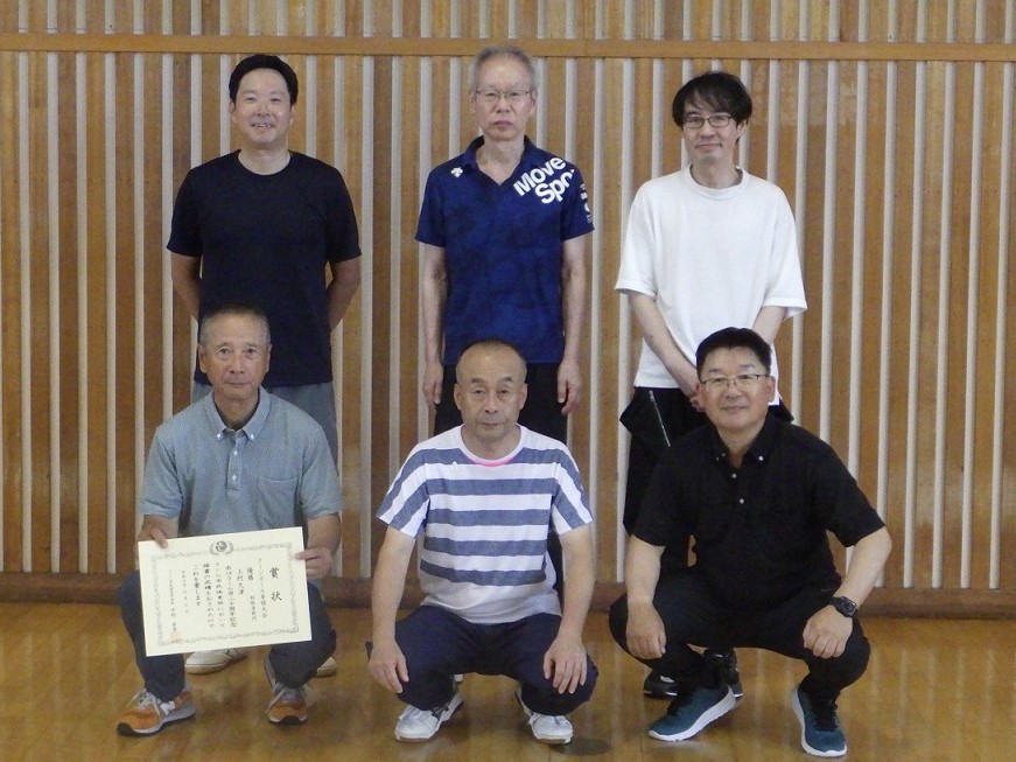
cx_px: 508
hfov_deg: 37.5
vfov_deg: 28.6
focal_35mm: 51
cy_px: 381
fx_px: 1497
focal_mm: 9.1
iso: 320
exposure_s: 1/60
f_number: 4.4
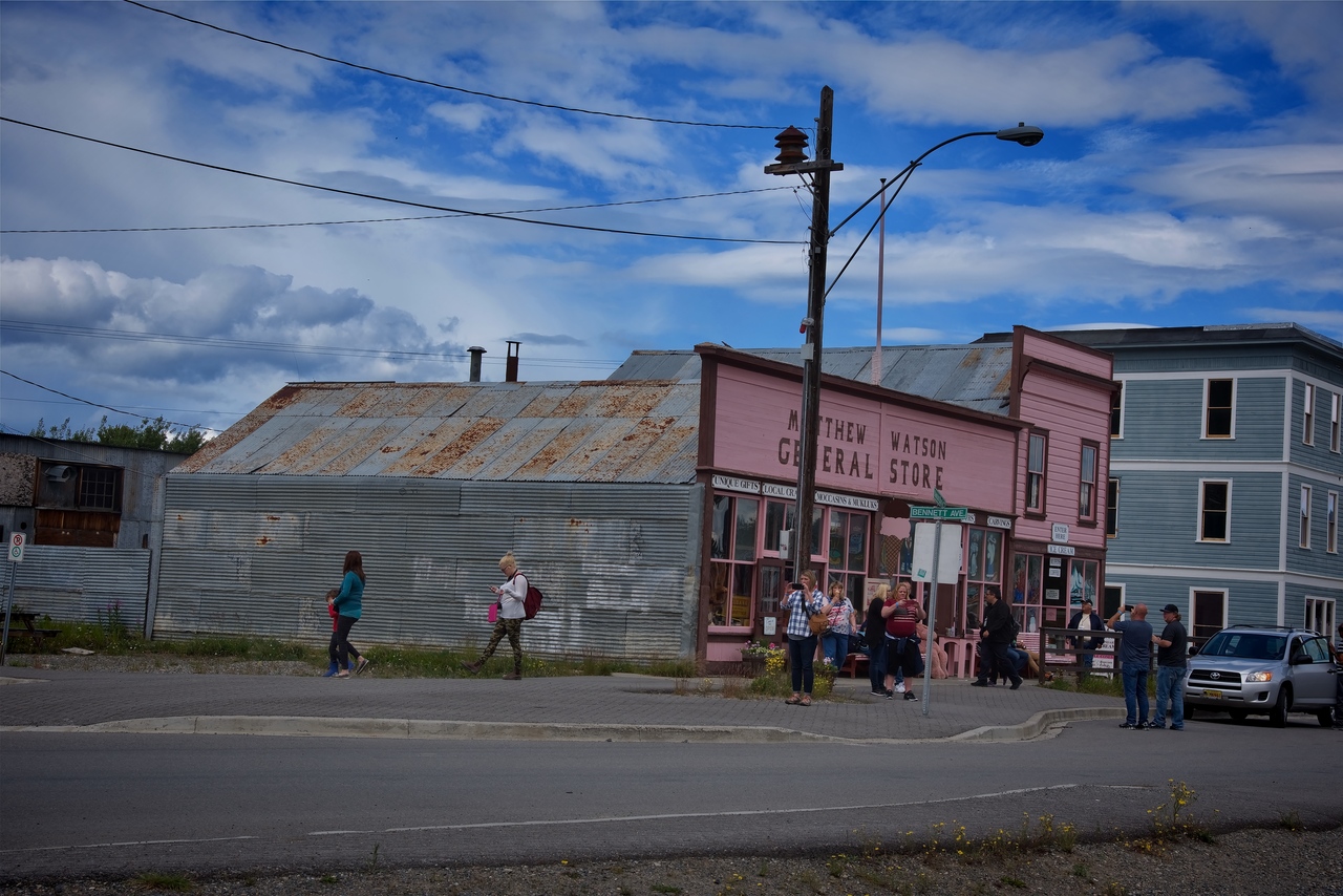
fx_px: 1940
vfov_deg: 26.0
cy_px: 448
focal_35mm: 52
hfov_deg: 38.2
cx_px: 672
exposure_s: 1/320
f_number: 9
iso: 100
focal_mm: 52
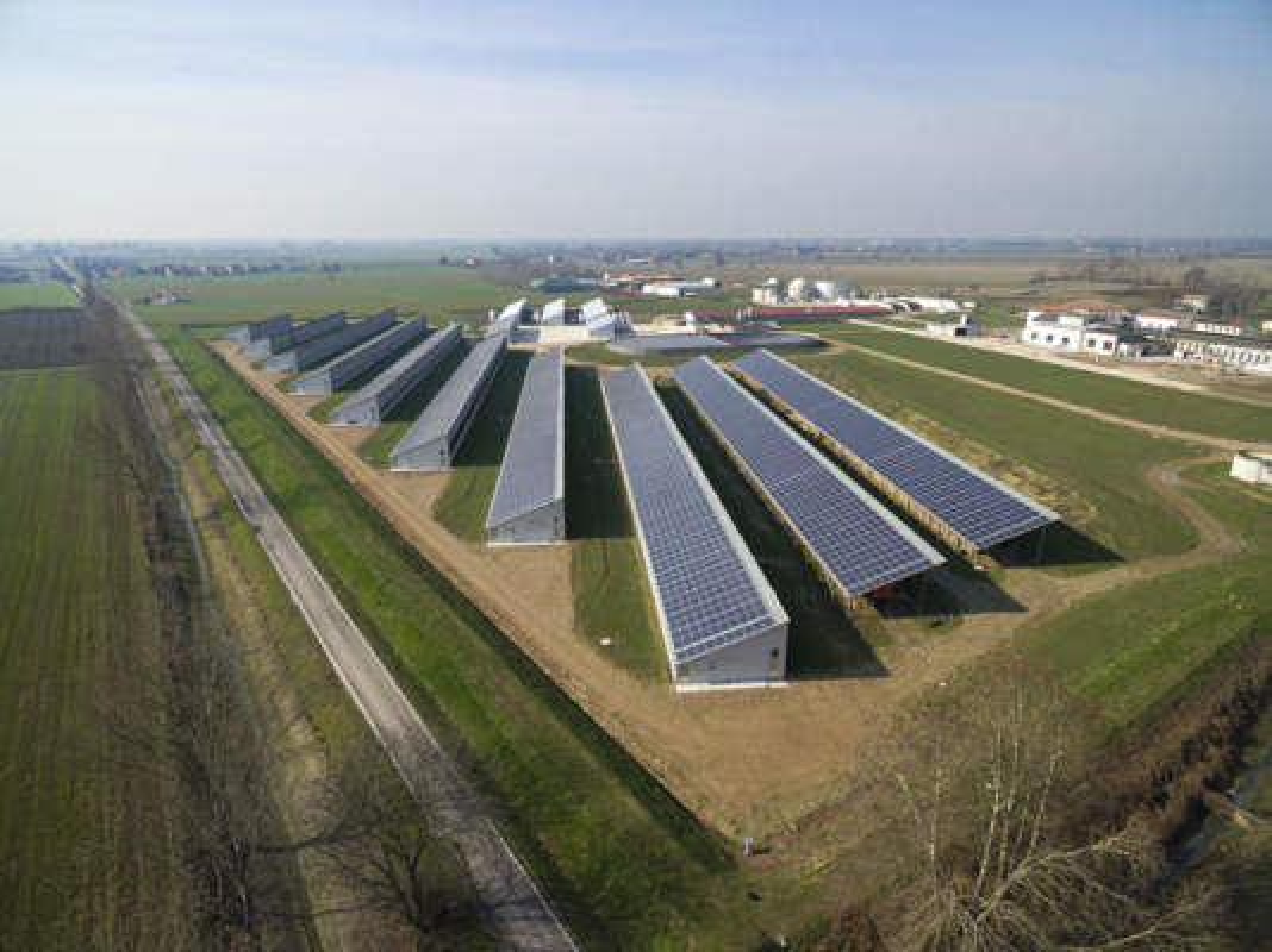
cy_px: 476
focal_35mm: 20
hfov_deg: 81.8
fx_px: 735
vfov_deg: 65.9
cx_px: 636
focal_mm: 3.61
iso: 100
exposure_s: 1/2000
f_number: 2.8
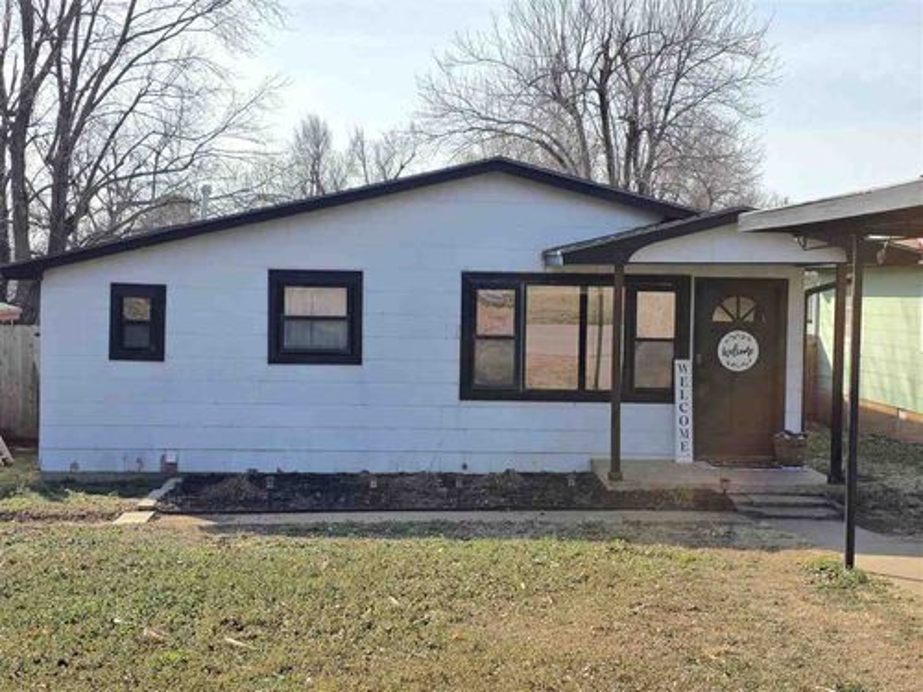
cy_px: 346
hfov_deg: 41.2
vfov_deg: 31.5
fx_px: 1227
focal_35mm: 46
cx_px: 462
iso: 40
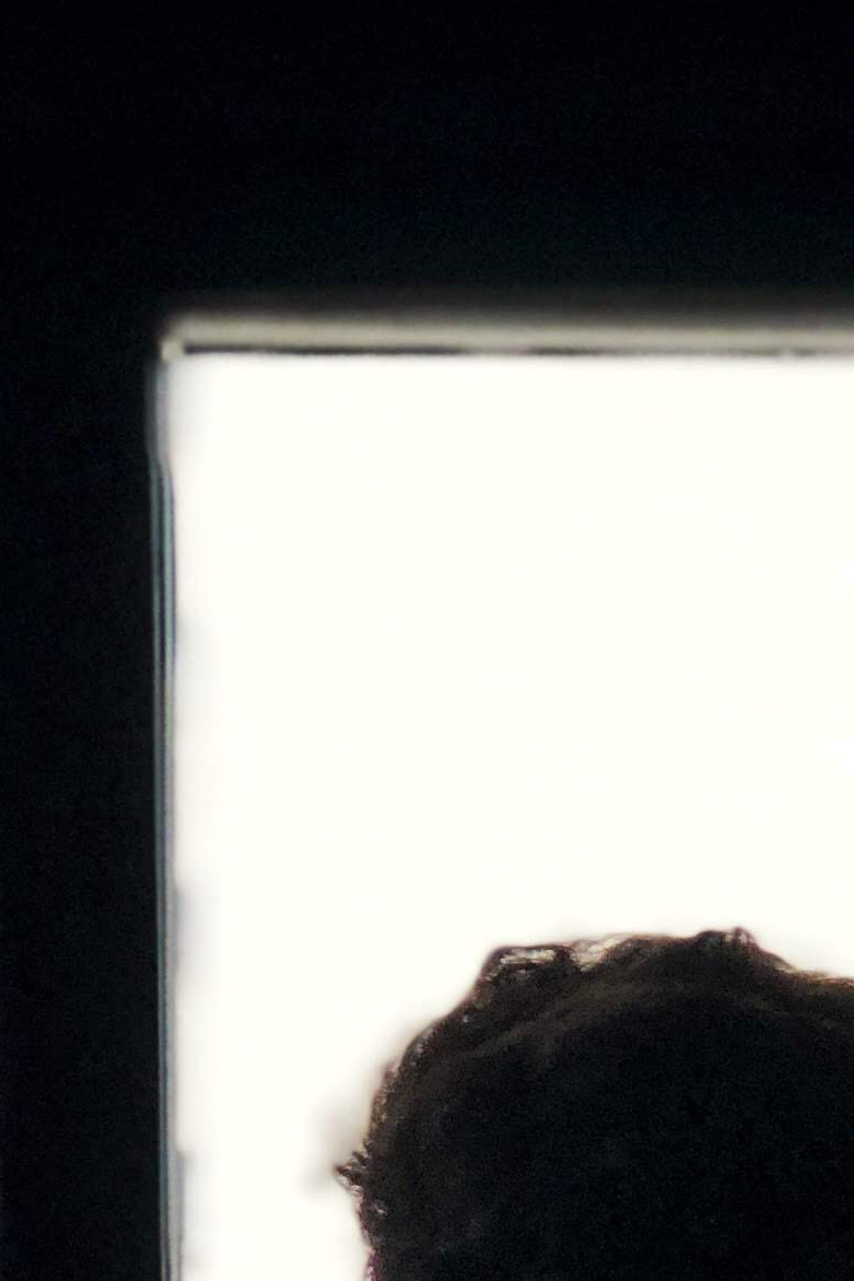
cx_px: 798
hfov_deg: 6.7
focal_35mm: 204
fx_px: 7261
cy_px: 2103
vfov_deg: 9.7
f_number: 2.8
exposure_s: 1/60
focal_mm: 6.6
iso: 40
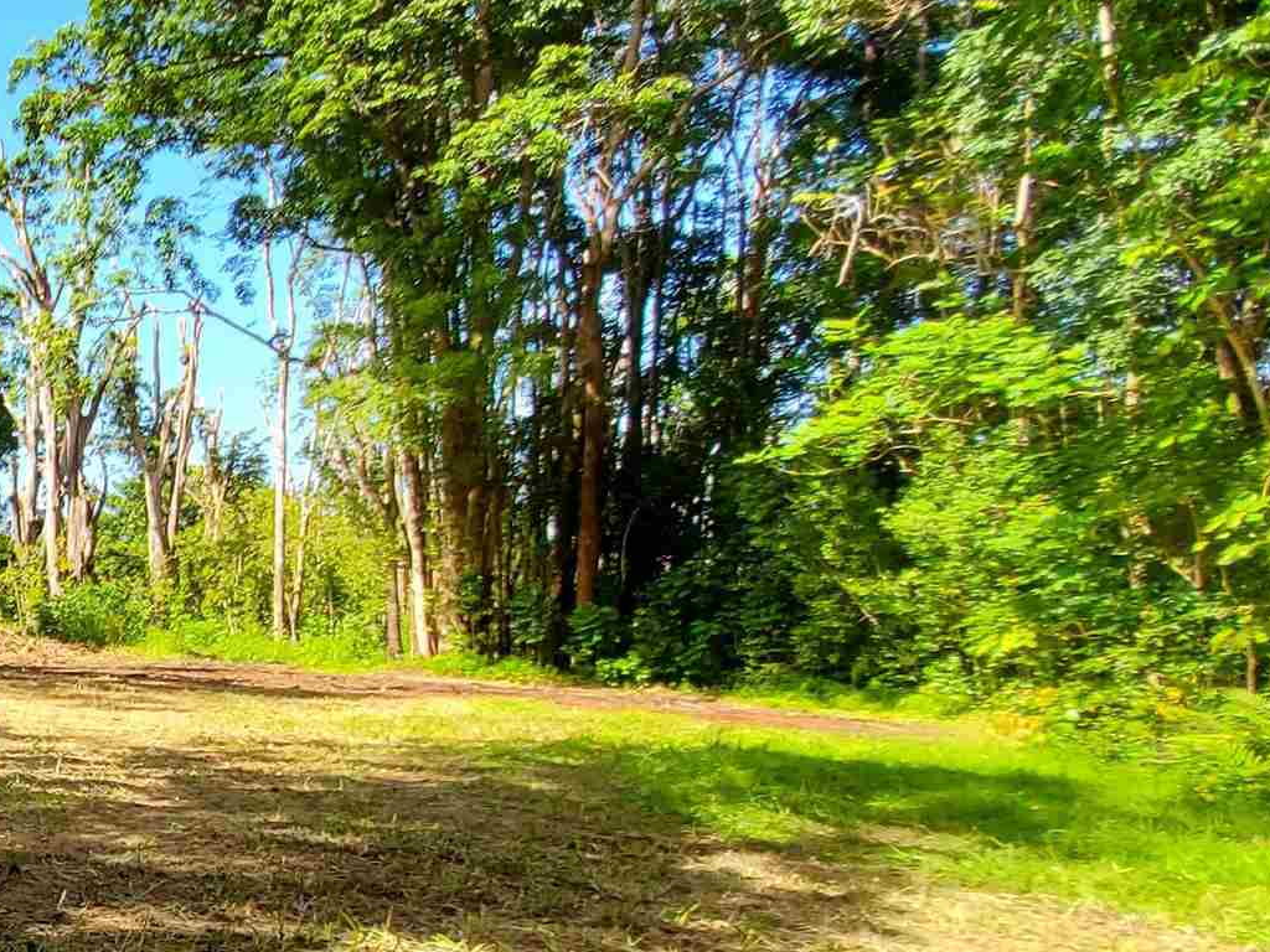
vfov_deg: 36.6
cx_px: -391
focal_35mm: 39
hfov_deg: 34.0
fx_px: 1431
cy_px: 595
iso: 50
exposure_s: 1/348
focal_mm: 1.8
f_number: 2.2
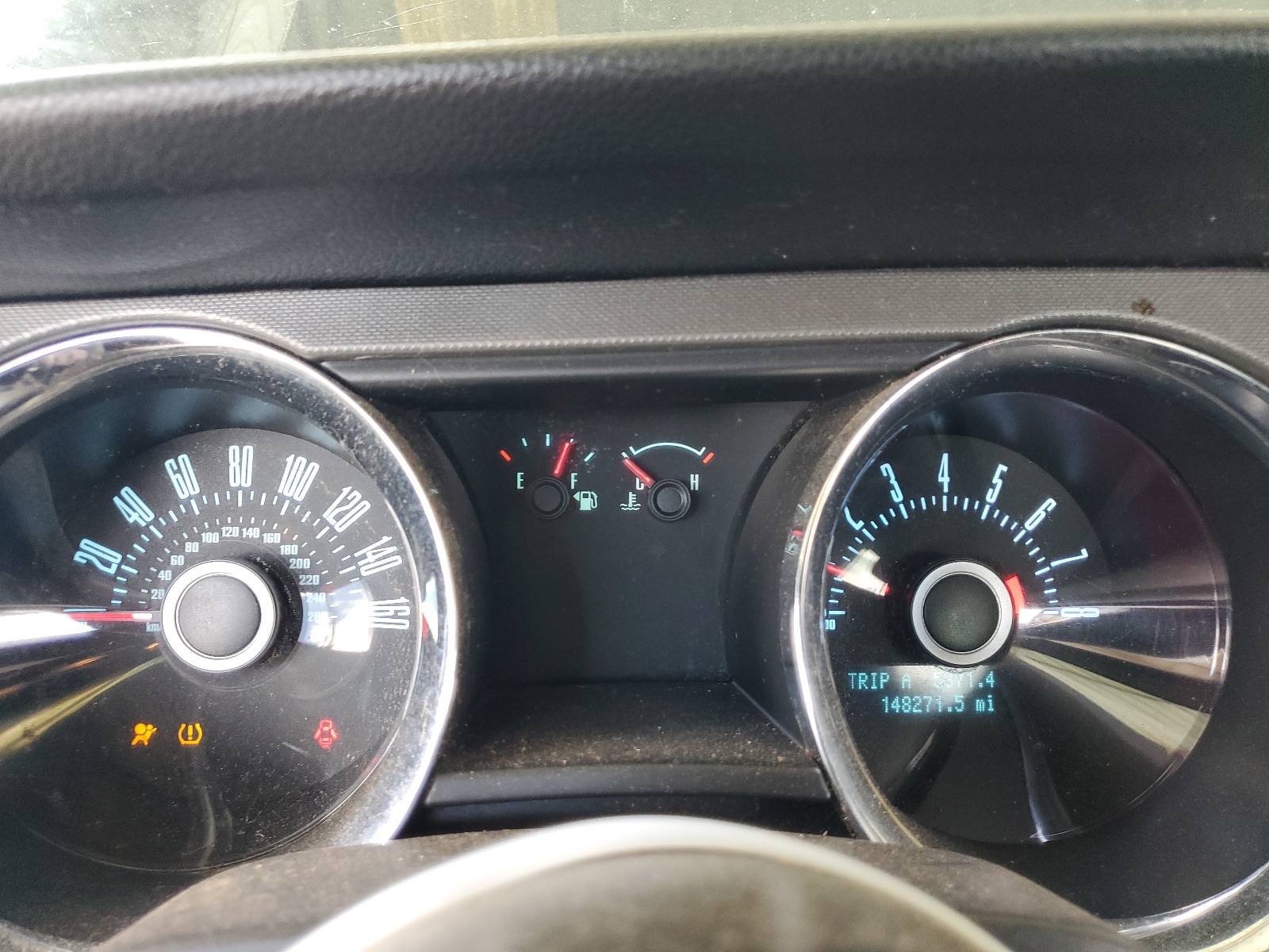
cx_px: 634
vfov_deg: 53.1
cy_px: 476
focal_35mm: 26
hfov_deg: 67.3
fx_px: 953
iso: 111
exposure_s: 1/60.2
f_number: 1.5
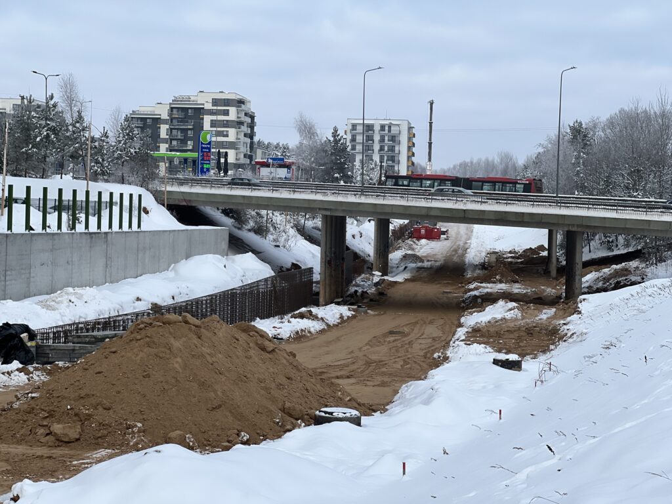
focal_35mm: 77
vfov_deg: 19.1
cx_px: 336
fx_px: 1495
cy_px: 252
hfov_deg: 25.3
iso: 32
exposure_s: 1/389
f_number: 2.8
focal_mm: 9
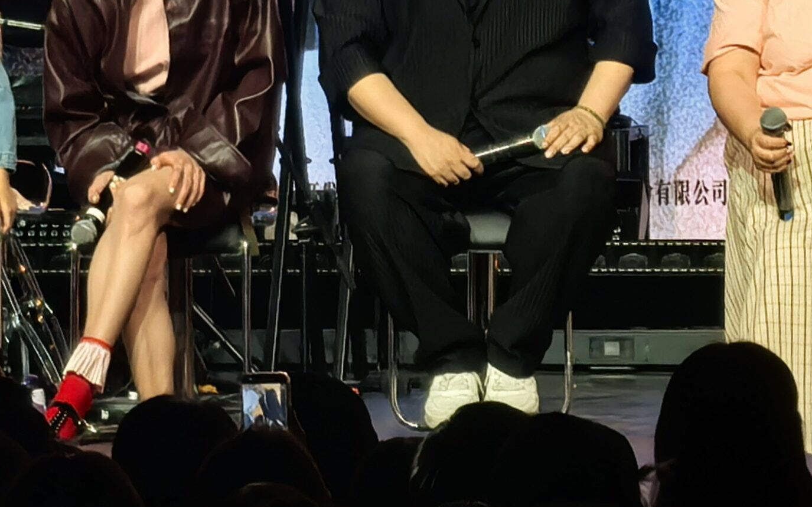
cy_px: -382
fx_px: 11462
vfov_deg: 2.5
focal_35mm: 518
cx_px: 614
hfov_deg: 4.1
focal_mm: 14.6
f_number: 3
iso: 125
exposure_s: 1/50
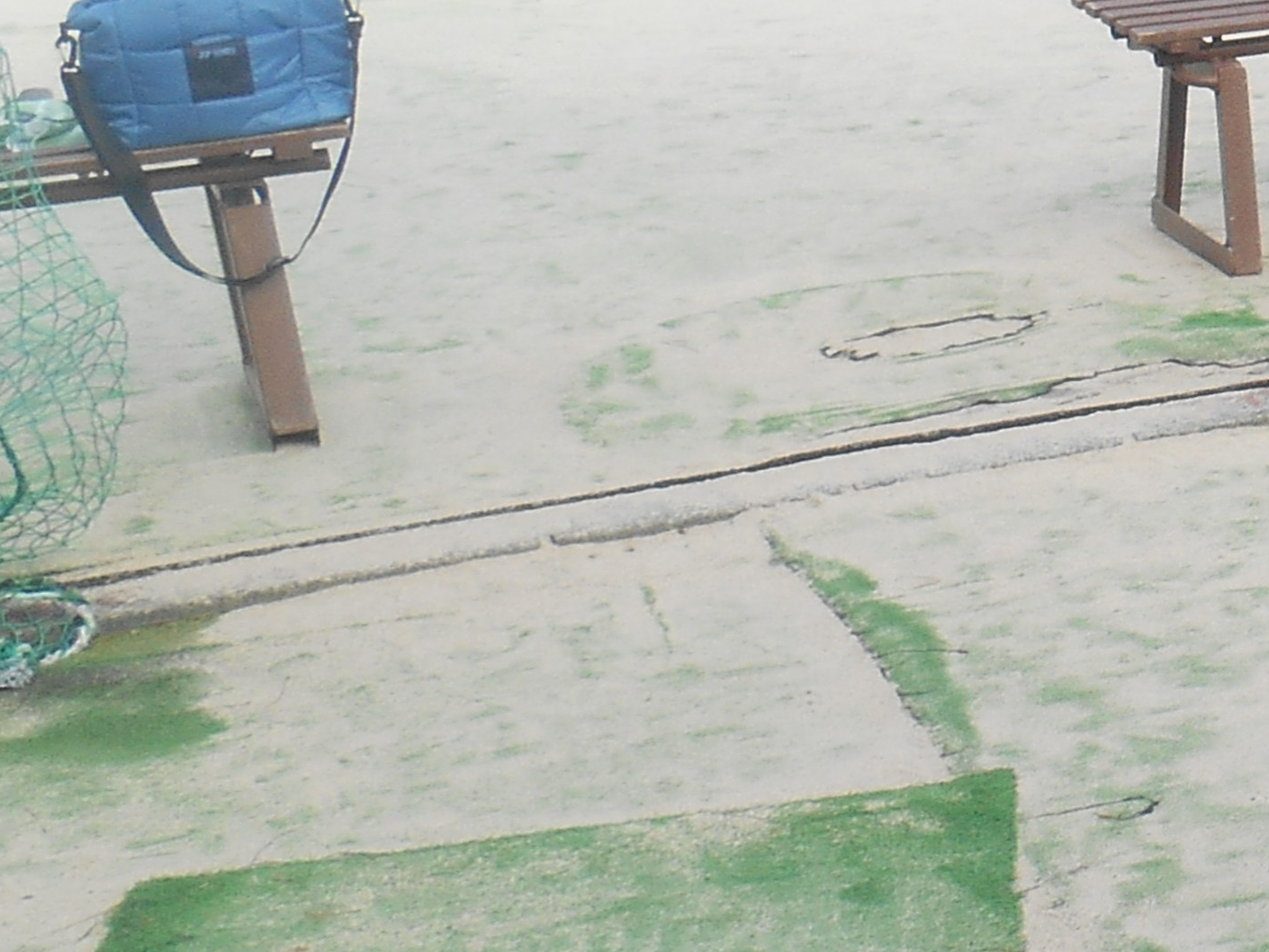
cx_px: 2257
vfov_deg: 15.5
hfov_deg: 17.1
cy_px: 355
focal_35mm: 95
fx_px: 3483
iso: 80
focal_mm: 4.7
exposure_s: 1/100
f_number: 3.4
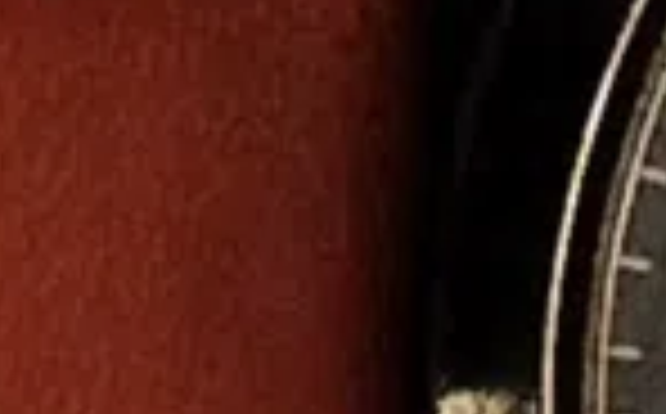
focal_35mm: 515
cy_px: 369
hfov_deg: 4.1
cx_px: 1174
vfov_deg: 2.5
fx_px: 9333
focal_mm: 5.31
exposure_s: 1/33
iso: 500
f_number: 1.7
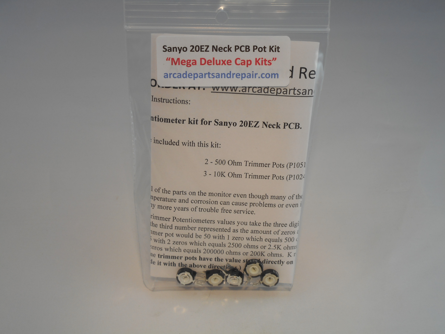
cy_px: 167
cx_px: 222
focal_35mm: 59
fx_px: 758
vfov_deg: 24.8
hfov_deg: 32.7
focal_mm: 10.5
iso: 80
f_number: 5.1
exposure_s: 1/30
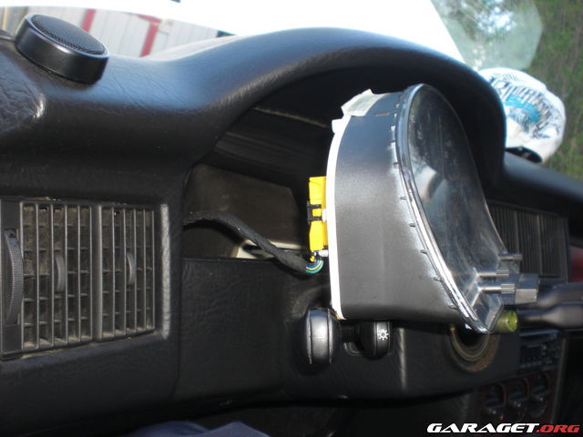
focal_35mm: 38
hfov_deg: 49.0
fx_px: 640
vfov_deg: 37.7
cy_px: 218
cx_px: 292
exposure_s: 1/60
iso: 100
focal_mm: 6.3
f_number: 3.1
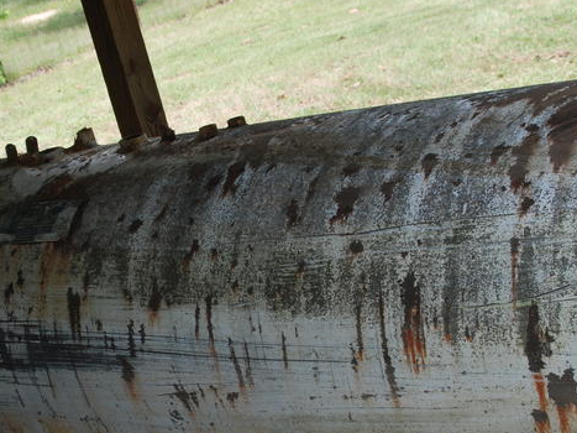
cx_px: 198
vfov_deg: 18.9
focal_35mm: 78
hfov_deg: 24.9
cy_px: 261
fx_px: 1300
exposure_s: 1/160
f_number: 6.3
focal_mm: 28
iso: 200
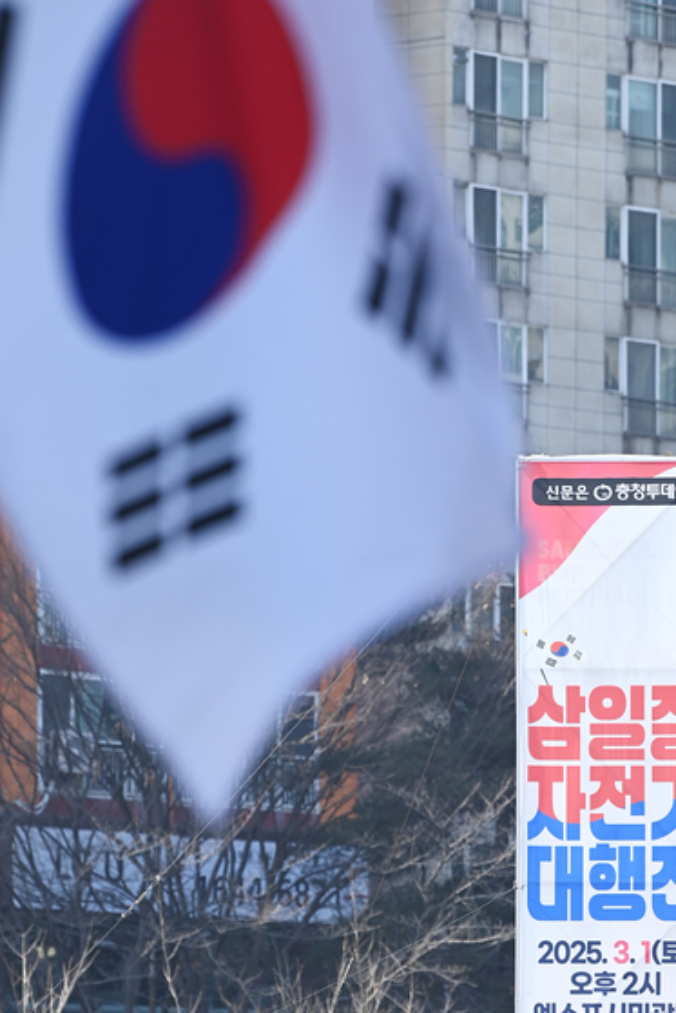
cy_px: 754
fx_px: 9063
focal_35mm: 322
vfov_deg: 6.4
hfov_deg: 4.3
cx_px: 433
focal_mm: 200
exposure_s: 1/320
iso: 100
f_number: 22
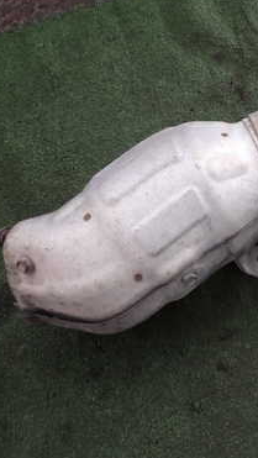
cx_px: 295
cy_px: 211
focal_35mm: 44
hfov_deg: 24.9
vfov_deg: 46.3
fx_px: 535
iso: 200
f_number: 2
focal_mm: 4.5
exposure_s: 1/60
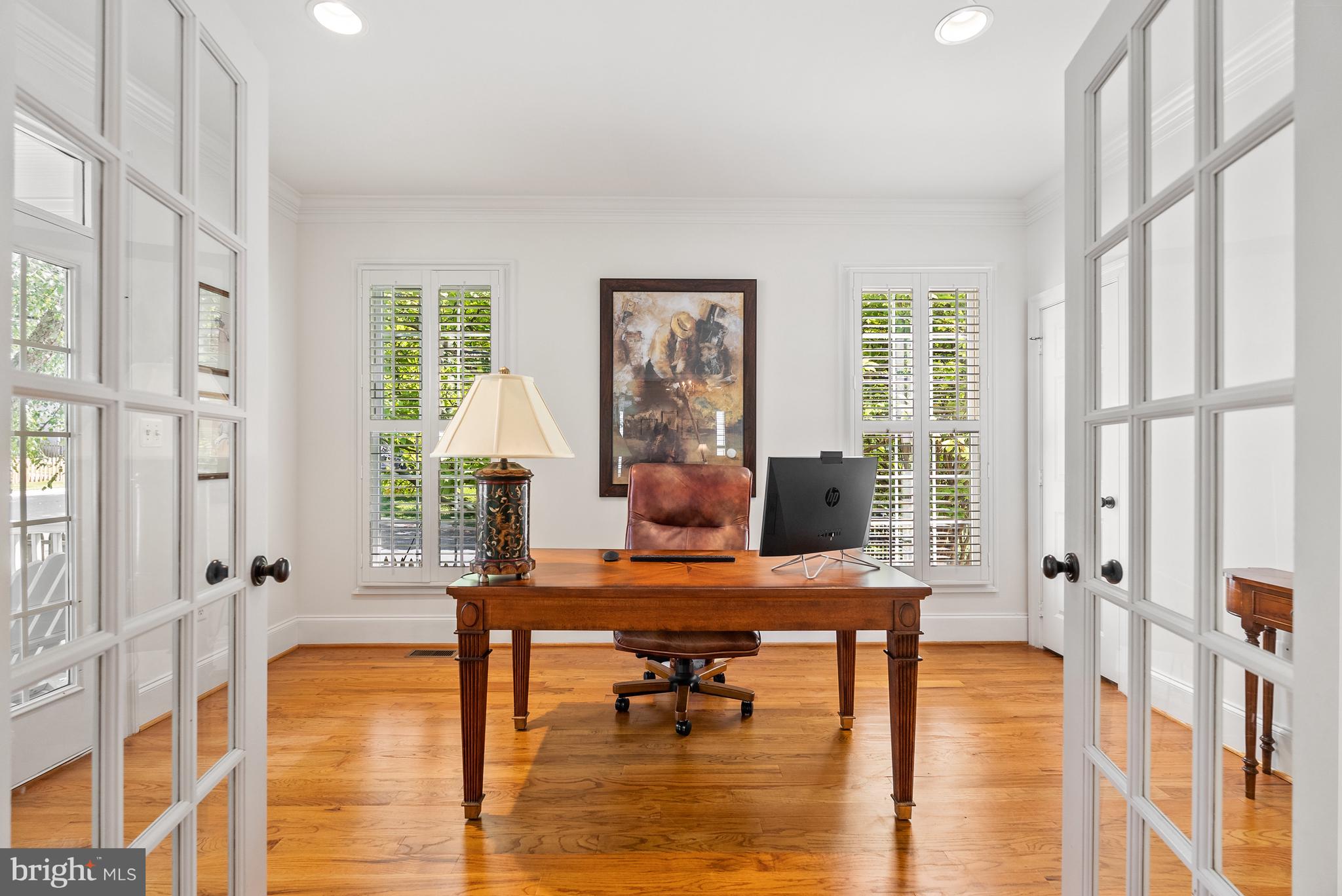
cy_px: 448
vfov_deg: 73.8
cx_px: 671
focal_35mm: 16
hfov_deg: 96.7
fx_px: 597
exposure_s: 1/25
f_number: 5
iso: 800
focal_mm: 16
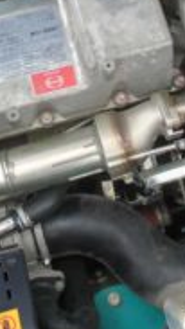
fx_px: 540
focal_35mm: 62
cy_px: 72
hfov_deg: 19.4
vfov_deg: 33.0
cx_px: 95
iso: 100
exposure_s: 1/60
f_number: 3.2
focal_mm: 4.6
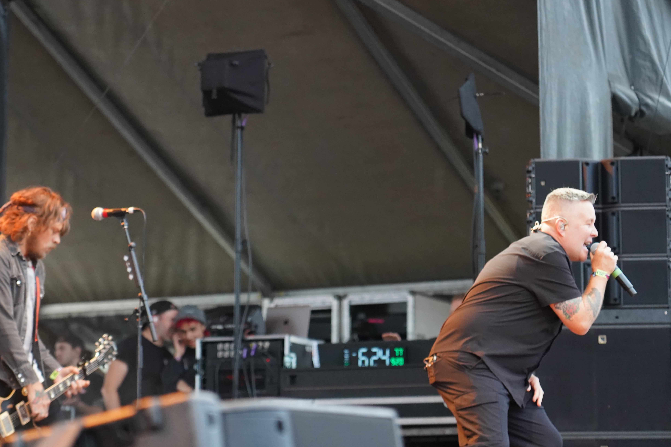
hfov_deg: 16.0
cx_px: 303
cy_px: 191
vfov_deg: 10.7
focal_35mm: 128
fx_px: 2386
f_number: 4
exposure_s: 1/160
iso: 4000
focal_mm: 105
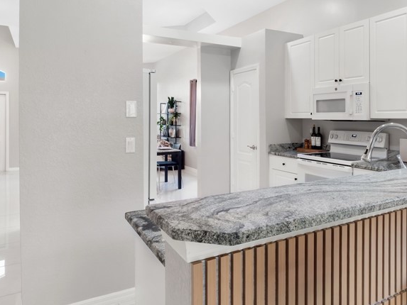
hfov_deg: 69.2
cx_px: 224
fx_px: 294
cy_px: 124
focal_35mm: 25
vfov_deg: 54.6
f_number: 7.1
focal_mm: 7
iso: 200
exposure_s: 1/5
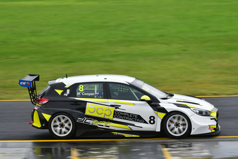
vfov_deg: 4.6
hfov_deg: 6.9
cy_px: 80
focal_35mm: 300
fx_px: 1984
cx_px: 119
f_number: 11
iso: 400
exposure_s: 1/250
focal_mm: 200
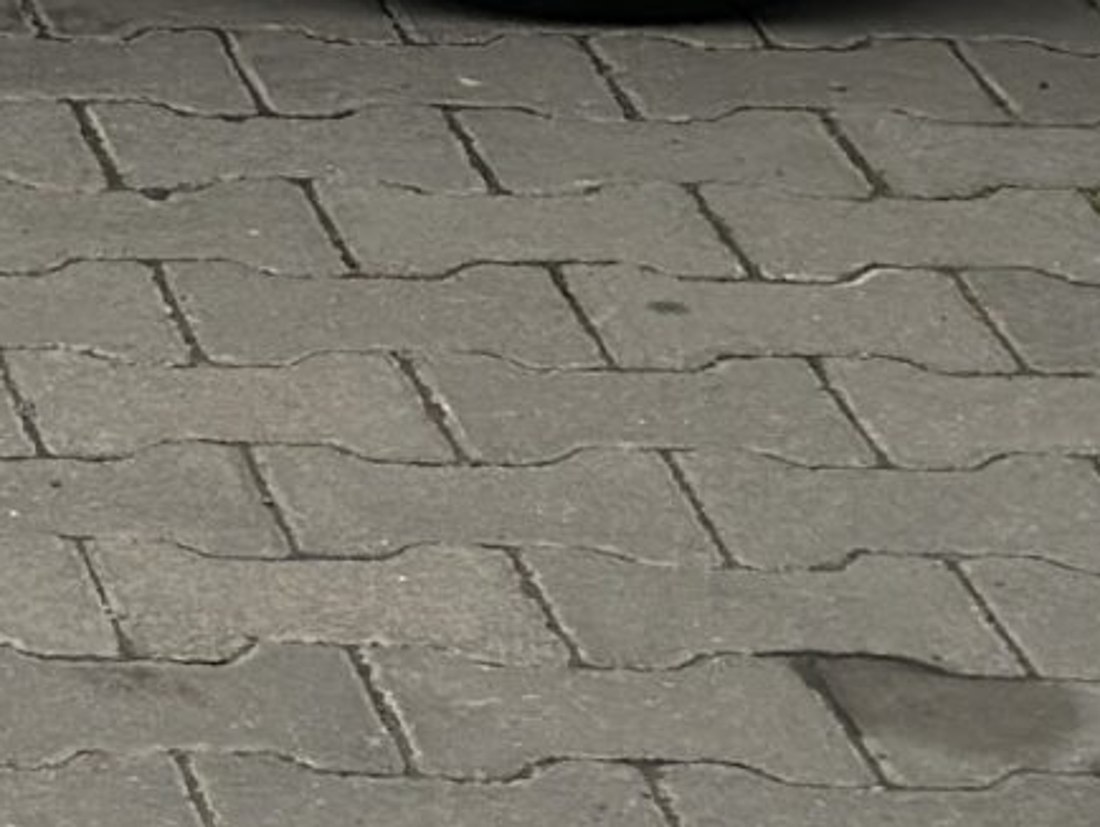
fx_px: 8998
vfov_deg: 5.1
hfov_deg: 6.6
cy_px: -1139
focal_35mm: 283
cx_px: -1668
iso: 80
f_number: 1.78
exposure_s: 1/454
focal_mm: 6.86
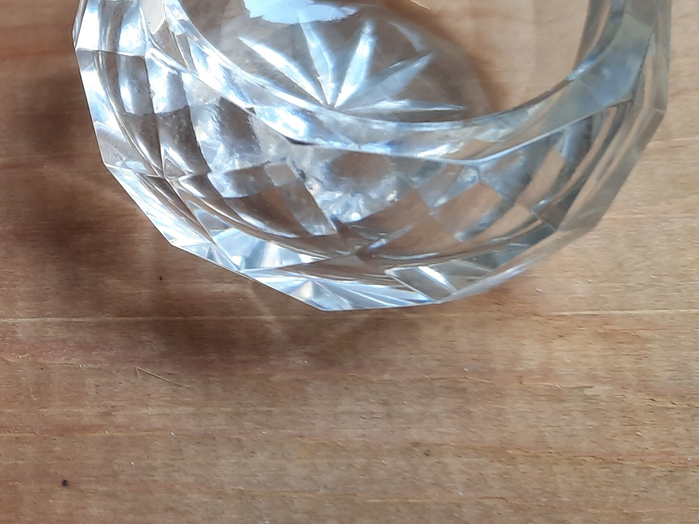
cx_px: -92
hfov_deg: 28.4
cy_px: 179
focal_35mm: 61
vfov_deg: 23.9
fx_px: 1232
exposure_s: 1/50
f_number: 2
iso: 32
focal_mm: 4.6
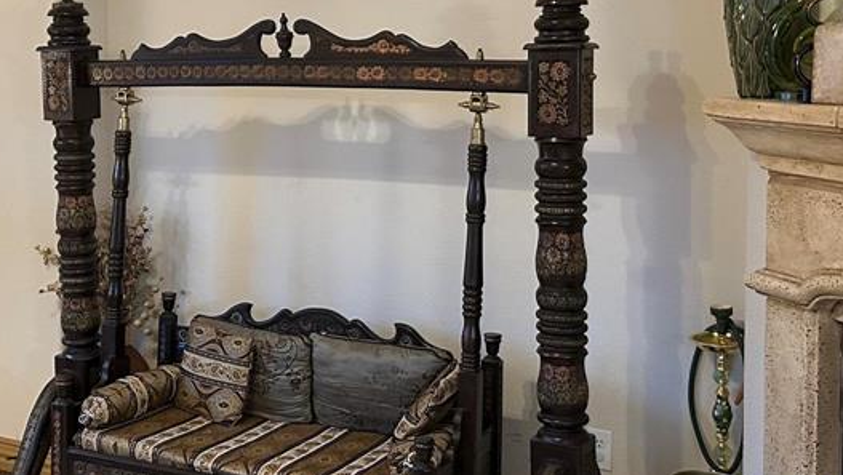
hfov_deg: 37.4
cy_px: 139
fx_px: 1230
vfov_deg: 21.7
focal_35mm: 55
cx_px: 282
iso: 320
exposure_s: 1/60
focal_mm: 5.7
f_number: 1.5
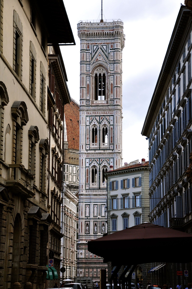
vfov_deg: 23.4
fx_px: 698
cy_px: 144
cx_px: 96
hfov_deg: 15.7
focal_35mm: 87
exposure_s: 1/800
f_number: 8
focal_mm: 58
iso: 400
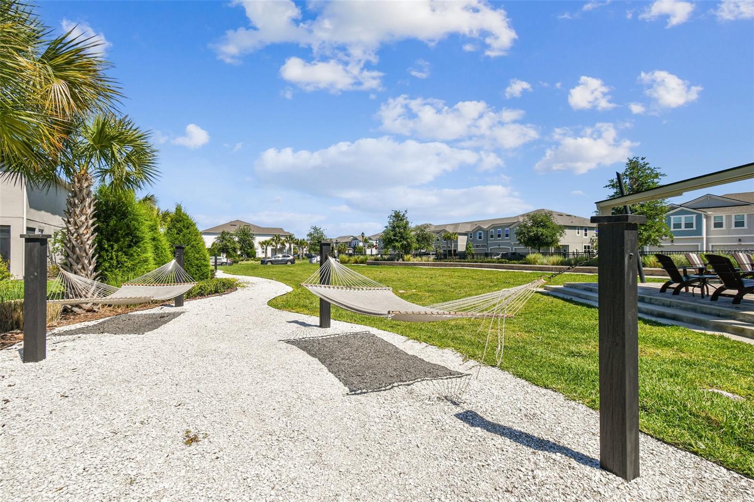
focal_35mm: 17
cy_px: 251
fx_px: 356
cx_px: 377
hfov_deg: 93.3
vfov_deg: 70.4
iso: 100
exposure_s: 1/400
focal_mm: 11.5
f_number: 7.1
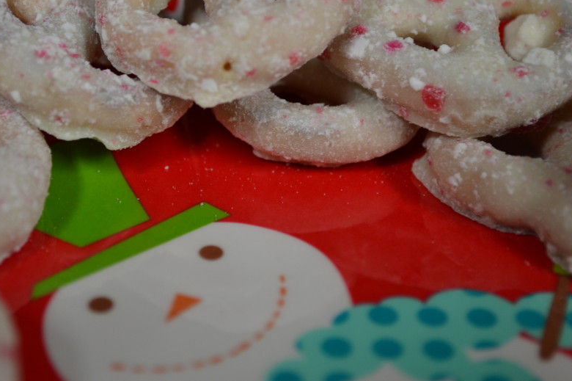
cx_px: 242
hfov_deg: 22.9
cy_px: 131
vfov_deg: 15.4
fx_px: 1408
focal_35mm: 89
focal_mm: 45
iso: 400
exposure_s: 1/15
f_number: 5.3
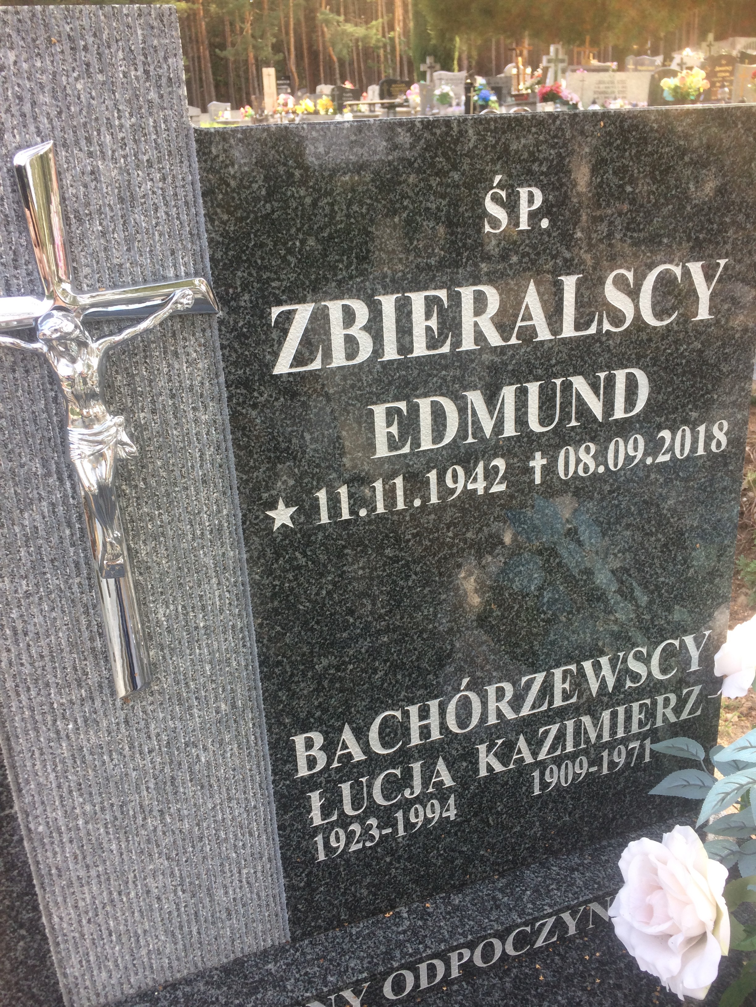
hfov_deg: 48.2
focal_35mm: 29
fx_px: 844
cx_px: 378
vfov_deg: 61.7
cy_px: 504
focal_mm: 4.15
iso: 32
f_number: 2.2
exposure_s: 1/173
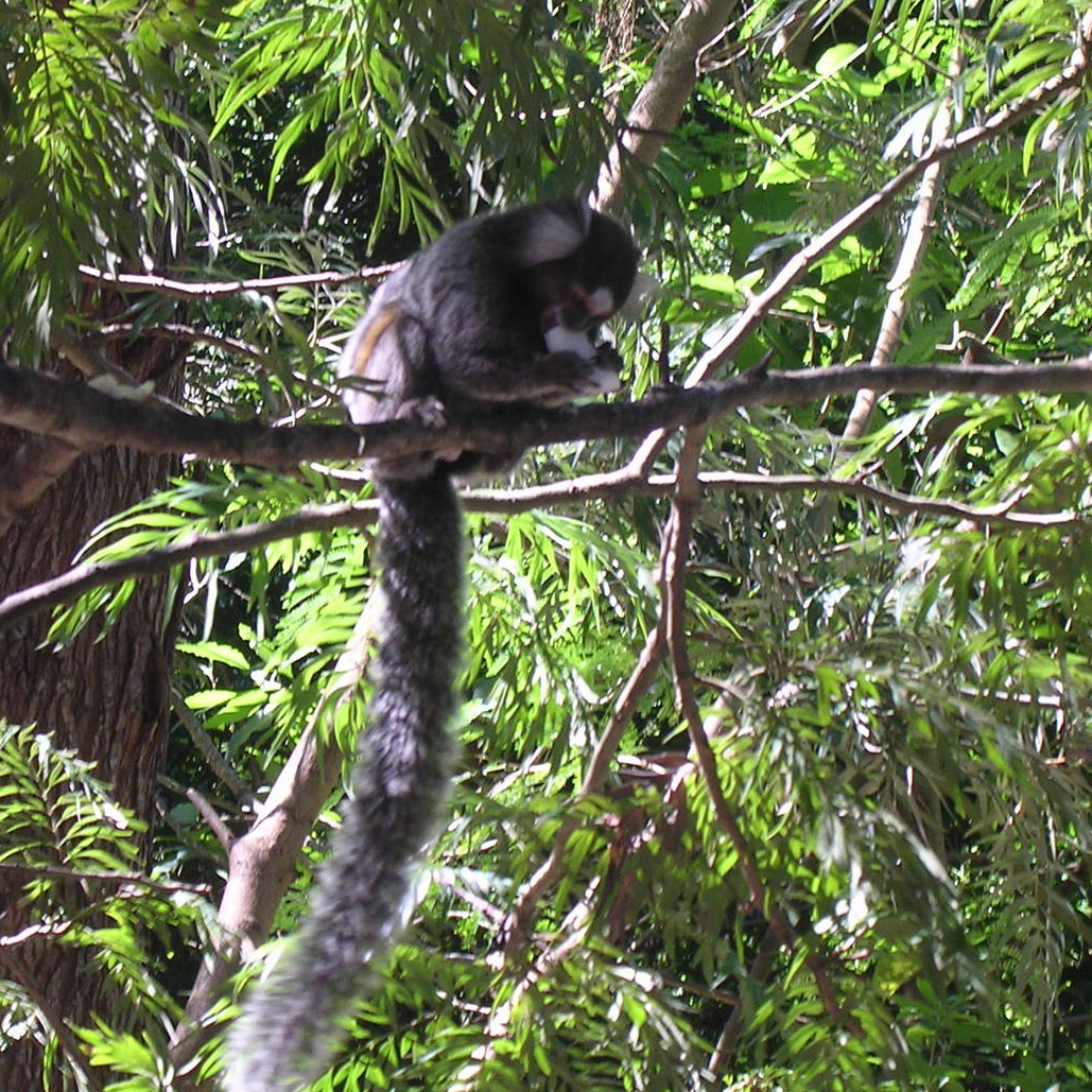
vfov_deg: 11.1
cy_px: 463
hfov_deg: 11.1
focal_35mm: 158
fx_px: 5639
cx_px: 599
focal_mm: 17.4
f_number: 4.9
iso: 112
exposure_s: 1/30
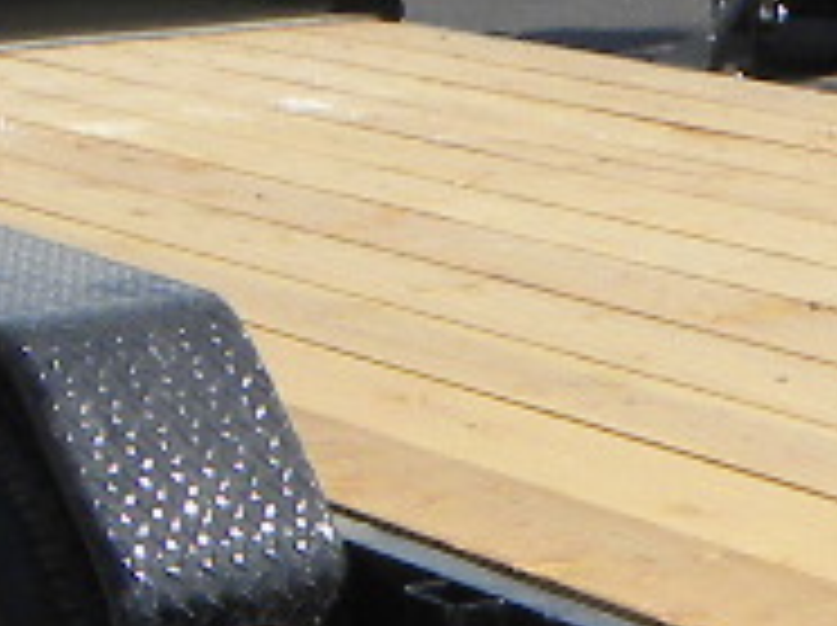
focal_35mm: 179
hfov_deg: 10.3
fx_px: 4323
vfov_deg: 7.9
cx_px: 1593
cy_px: 1288
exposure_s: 1/284
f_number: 5.6
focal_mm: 4.6
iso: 64
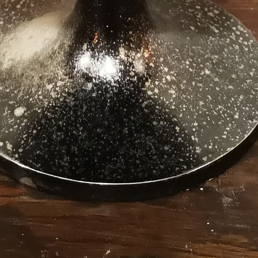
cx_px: 117
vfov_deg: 13.8
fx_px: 928
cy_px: -229
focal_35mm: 110
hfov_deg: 15.8
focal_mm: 3.95
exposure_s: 1/16.7
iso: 800
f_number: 1.8
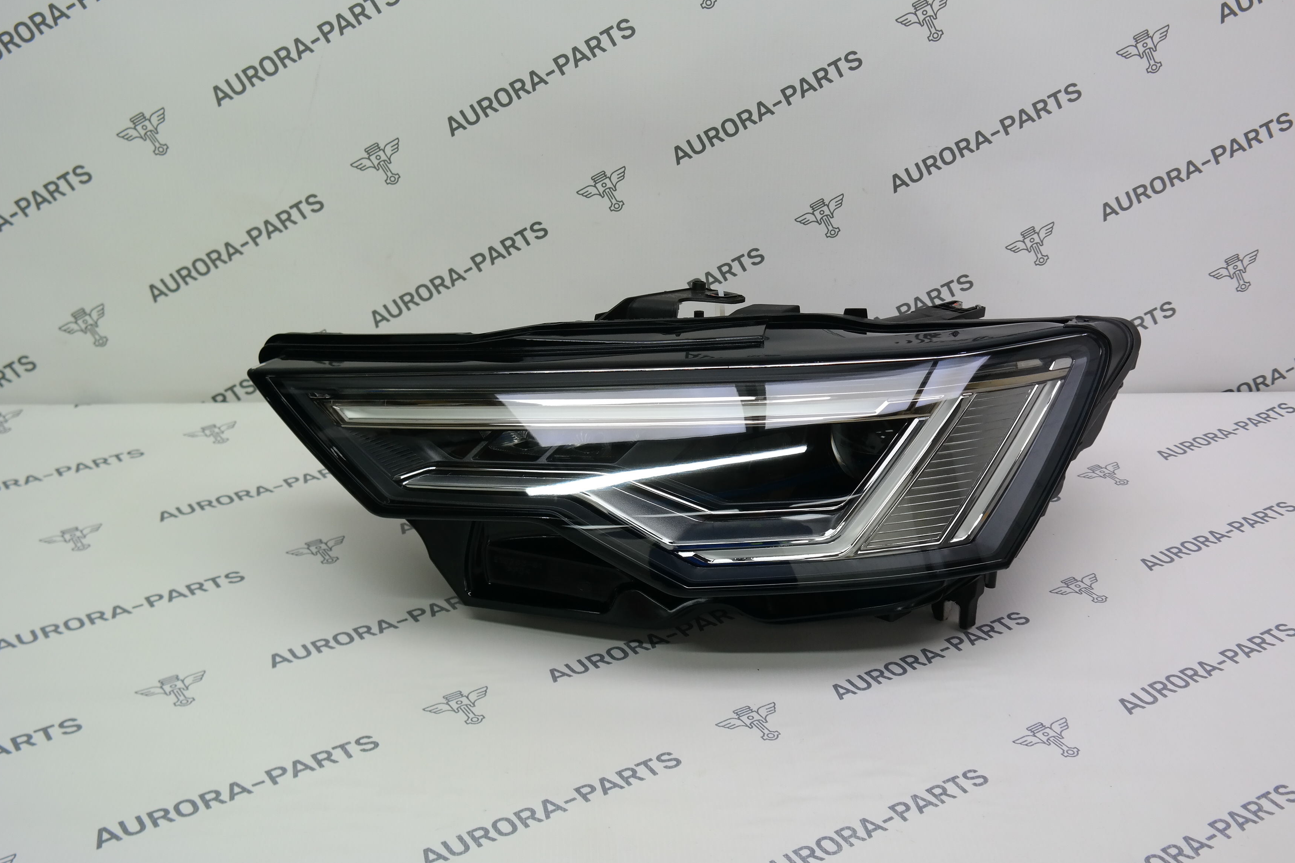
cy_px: 417
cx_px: 675
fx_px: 1655
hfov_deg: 42.7
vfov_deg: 29.2
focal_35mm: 46
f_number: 5.6
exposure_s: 1/50
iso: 200
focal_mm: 27
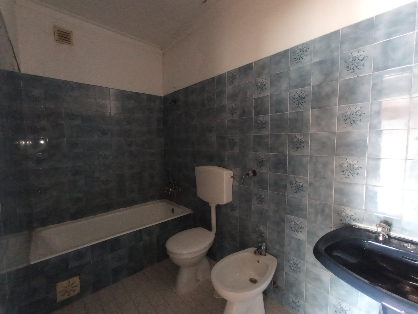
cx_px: 209
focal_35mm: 15
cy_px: 157
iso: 871
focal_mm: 1.65
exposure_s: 1/25
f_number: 2.2
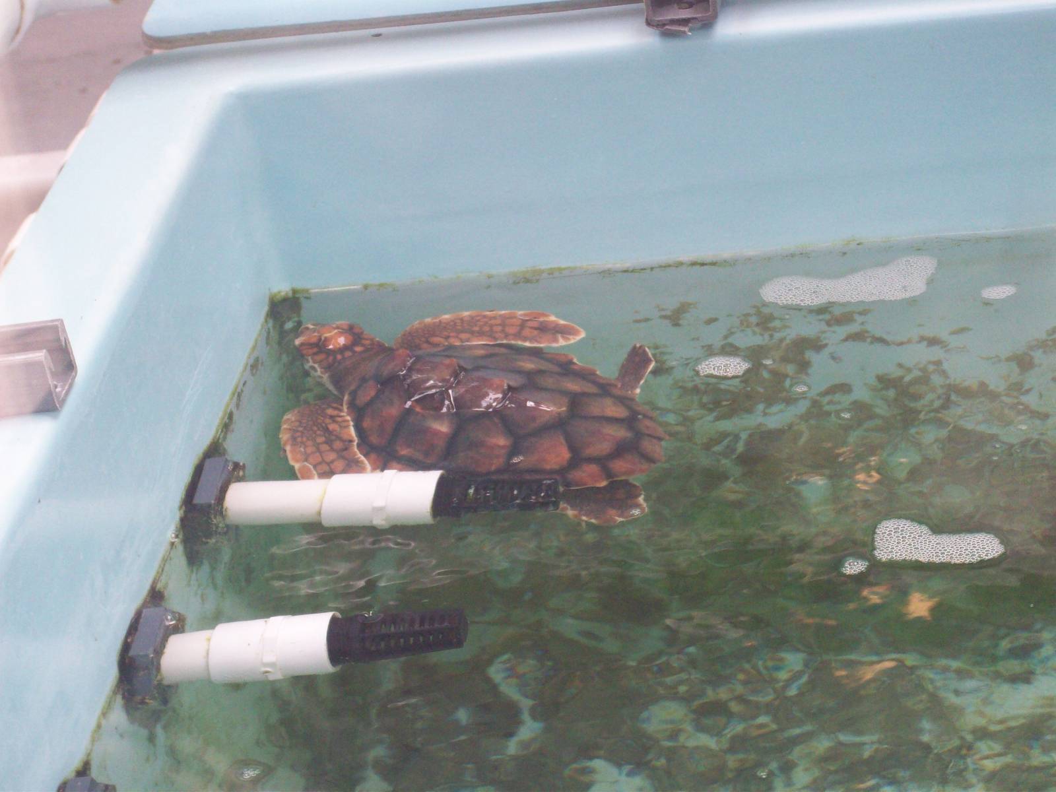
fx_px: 3386
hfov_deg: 17.7
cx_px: 528
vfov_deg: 13.3
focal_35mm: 111
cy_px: 396
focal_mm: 18.6
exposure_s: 1/69.4
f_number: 5.2
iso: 160
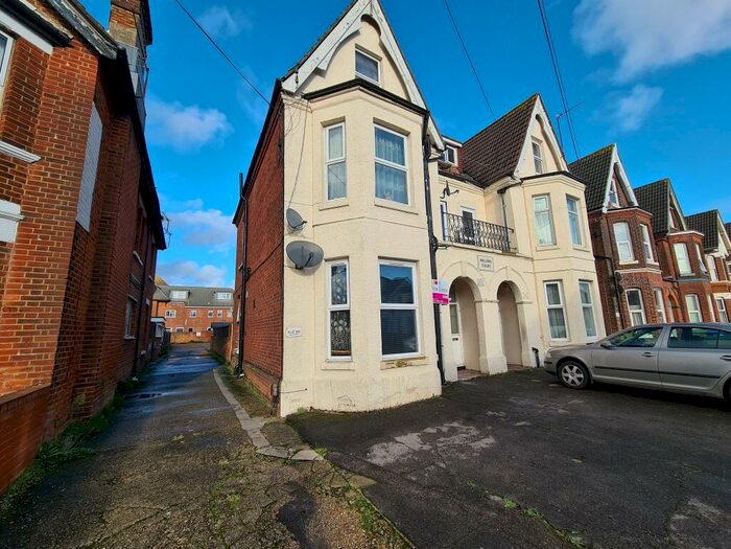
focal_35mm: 13
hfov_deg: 106.2
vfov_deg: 89.9
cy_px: 274
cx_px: 366
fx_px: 275
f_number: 2.2
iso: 50
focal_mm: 2.2
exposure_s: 1/1264
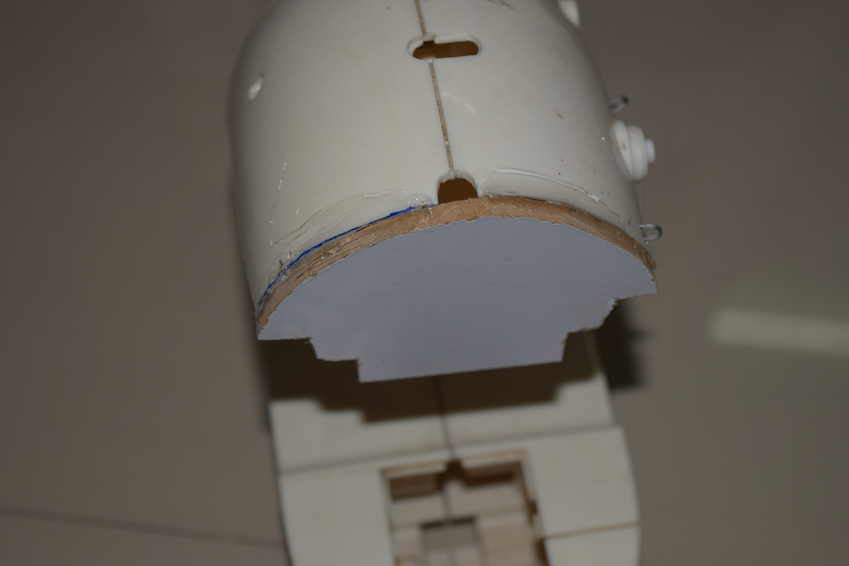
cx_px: 424
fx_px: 1698
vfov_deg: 18.9
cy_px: 283
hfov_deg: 28.1
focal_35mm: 72
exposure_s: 1/60
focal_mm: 48
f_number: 5.6
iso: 100
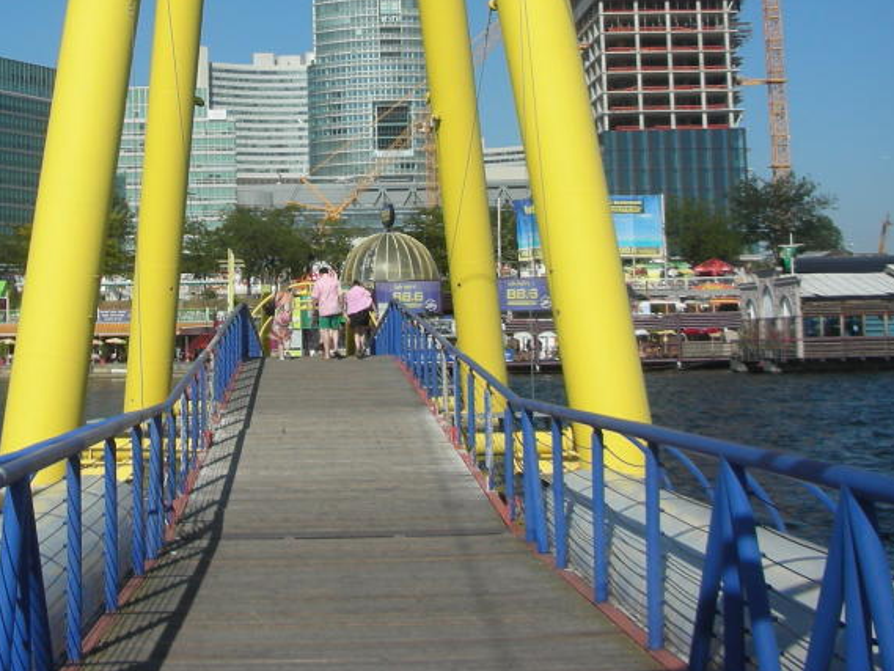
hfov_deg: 30.2
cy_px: 97
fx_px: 1627
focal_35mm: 63
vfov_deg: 22.8
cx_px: 225
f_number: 8.5
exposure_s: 1/148
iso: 50
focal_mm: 5.8
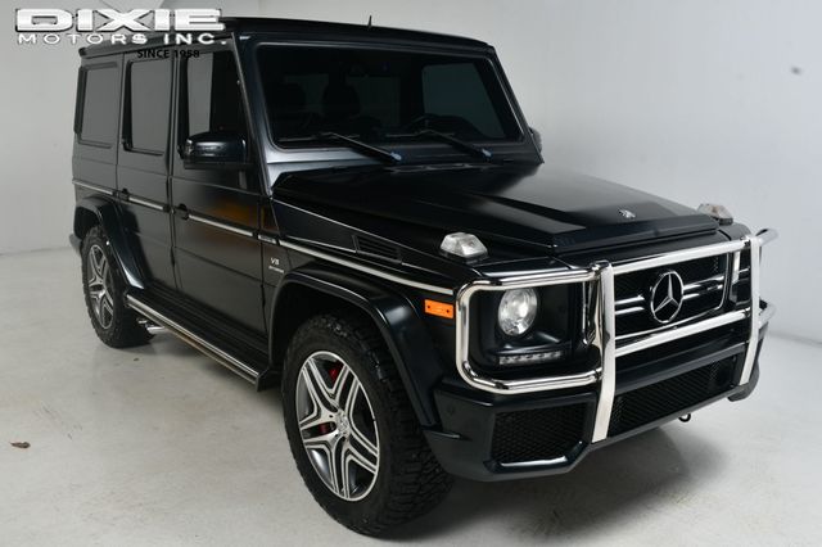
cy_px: 274
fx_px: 776
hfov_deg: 55.8
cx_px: 411
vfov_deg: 38.8
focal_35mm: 34
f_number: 13
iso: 100
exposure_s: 1/160
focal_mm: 23
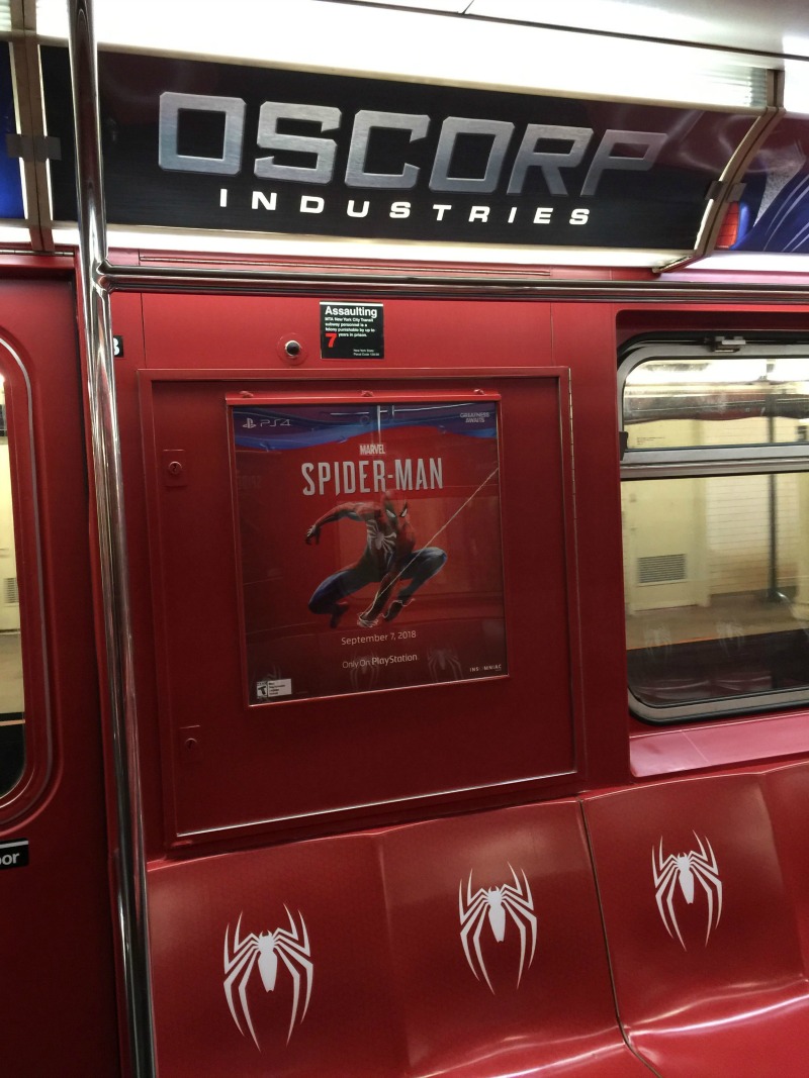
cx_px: 404
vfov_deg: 61.7
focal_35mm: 29
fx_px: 904
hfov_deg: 48.2
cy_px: 539
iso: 100
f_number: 2.2
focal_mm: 4.15
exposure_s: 1/15
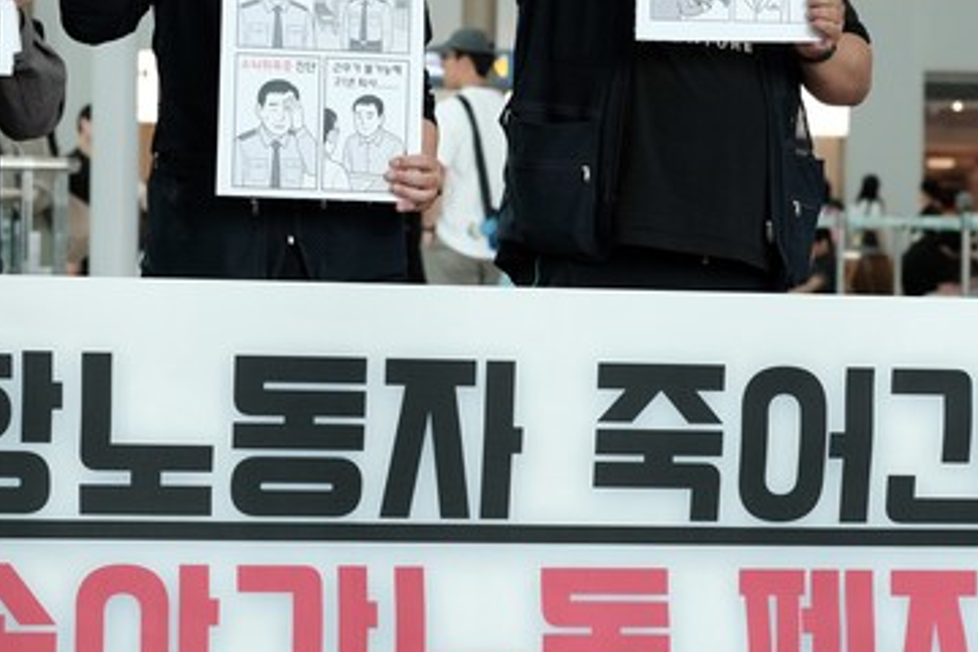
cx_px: 535
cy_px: 168
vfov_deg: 6.1
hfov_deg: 9.1
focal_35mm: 225
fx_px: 6112
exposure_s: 1/125
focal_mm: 90
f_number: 5.6
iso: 1600
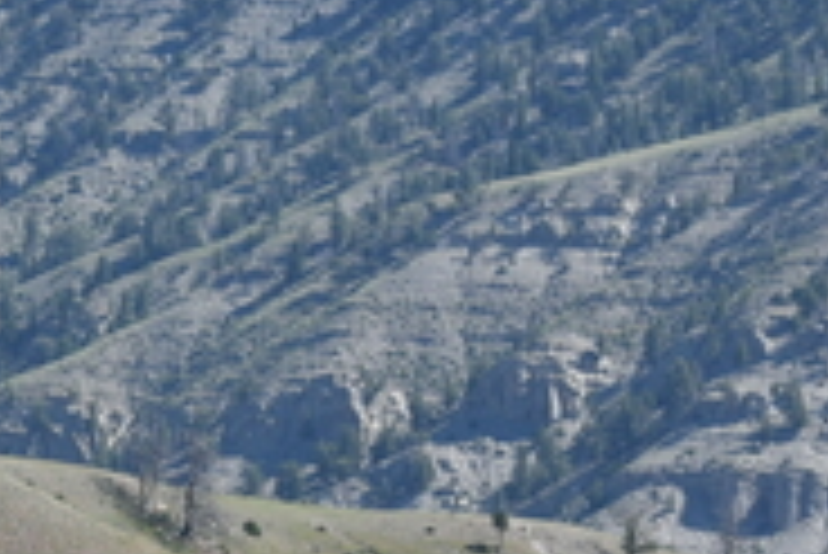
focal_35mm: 487
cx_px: -54
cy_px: 865
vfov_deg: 2.8
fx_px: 11209
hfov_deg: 4.2
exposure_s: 1/250
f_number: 8
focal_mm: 70
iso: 100
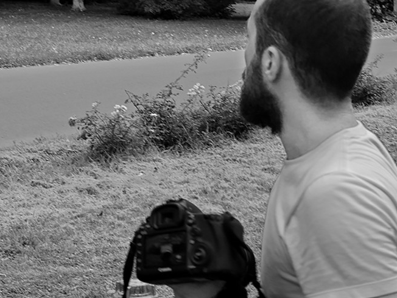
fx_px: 1055
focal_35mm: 92
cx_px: 174
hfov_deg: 21.3
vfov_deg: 16.1
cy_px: 152
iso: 100
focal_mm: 13.4
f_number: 3.9
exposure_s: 1/125
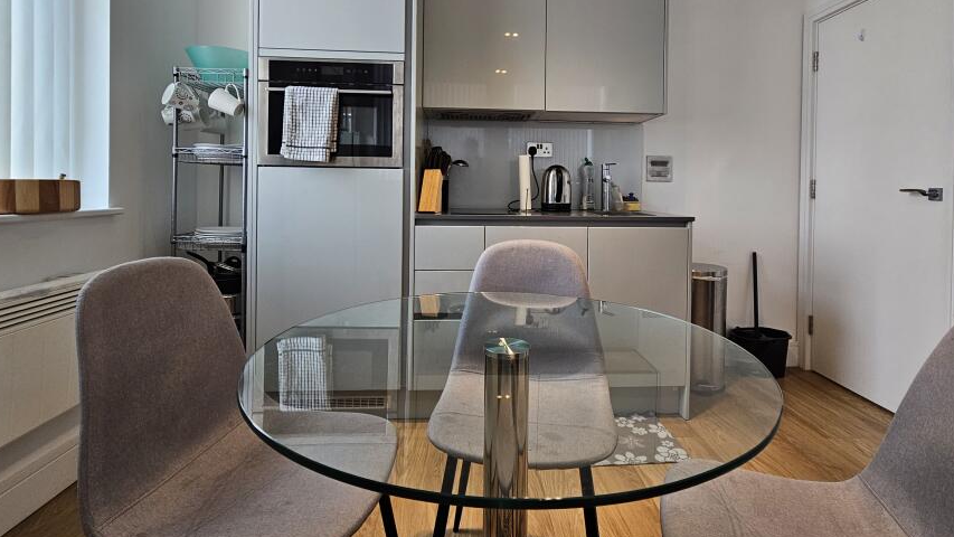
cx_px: 504
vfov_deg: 62.8
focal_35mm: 17
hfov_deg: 95.8
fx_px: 430
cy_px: 194
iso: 64
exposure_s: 1/50
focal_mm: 2.2
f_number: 2.2
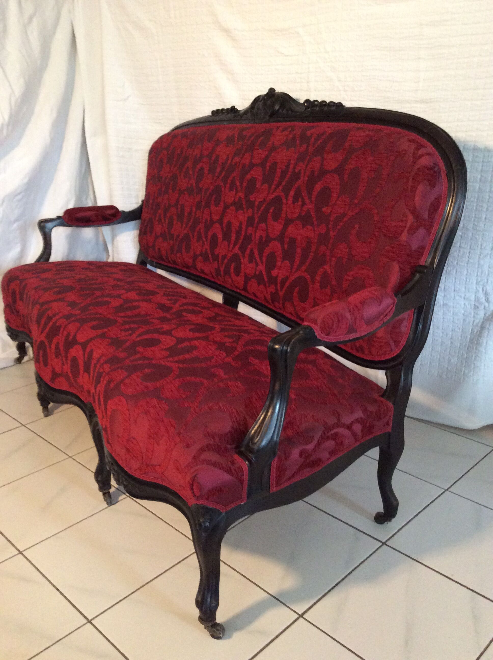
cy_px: 330
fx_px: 609
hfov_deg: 44.1
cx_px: 246
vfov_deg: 56.9
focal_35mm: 32
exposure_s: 1/20
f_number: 2.4
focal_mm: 3.3
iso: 250
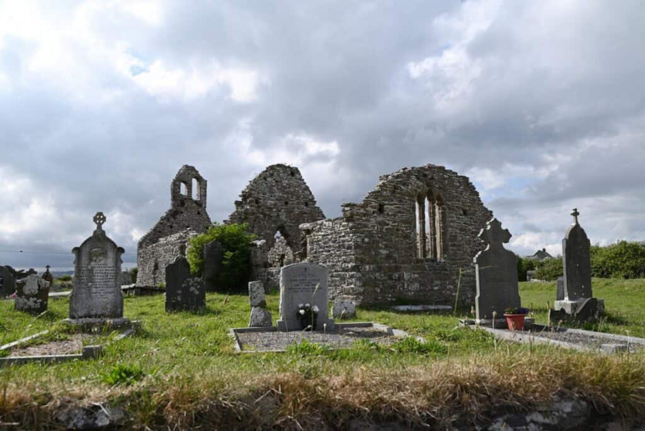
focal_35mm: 27
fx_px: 484
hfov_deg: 67.4
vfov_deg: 48.0
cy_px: 216
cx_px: 322
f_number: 9
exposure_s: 1/320
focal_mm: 27
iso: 100
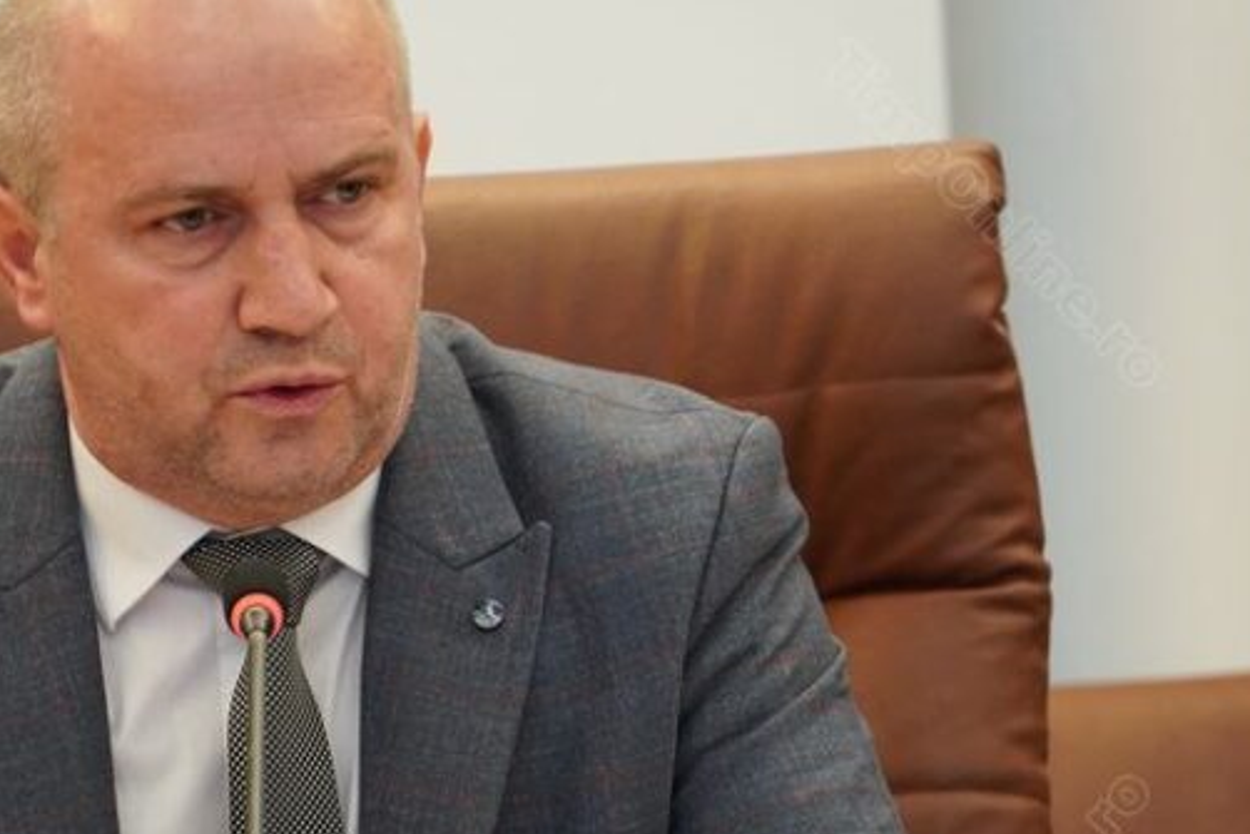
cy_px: 580
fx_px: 13857
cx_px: 314
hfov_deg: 5.2
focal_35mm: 399
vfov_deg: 3.4
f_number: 5.6
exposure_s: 1/30
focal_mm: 135
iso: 800
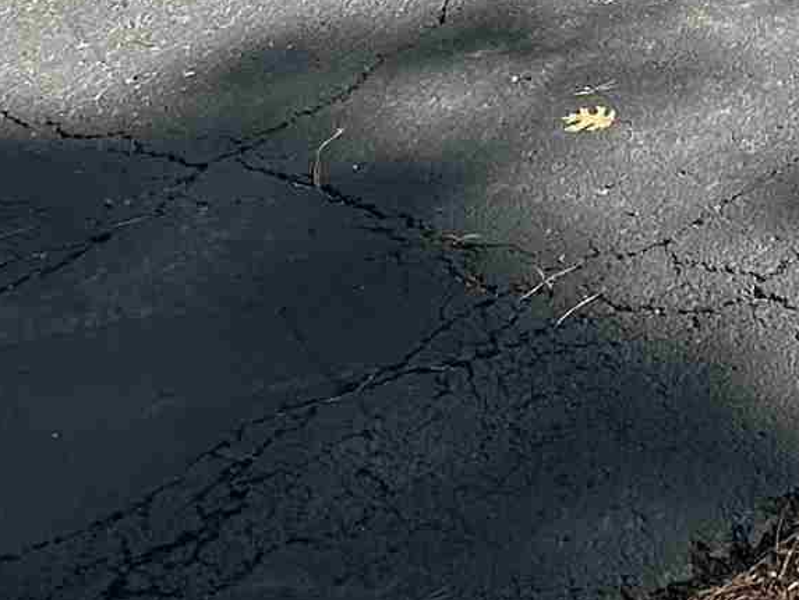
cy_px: -753
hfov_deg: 22.1
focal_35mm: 75
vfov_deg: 14.5
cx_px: 1156
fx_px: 1731
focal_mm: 2.22
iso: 40
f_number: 2.2
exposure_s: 1/358
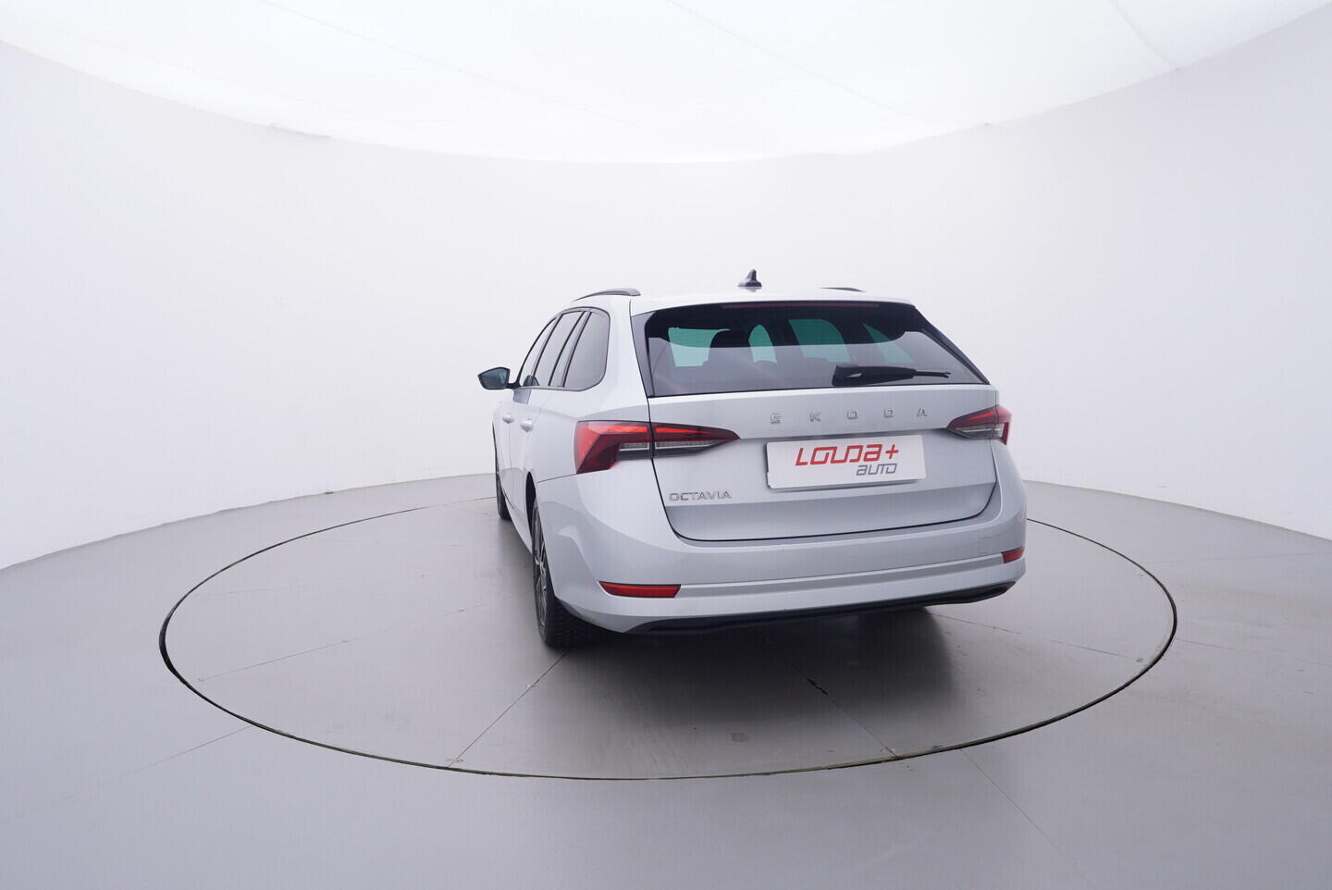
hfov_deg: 77.3
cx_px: 666
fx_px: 833
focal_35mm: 22
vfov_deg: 56.2
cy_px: 445
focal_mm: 15
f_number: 5
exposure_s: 1/80
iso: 200
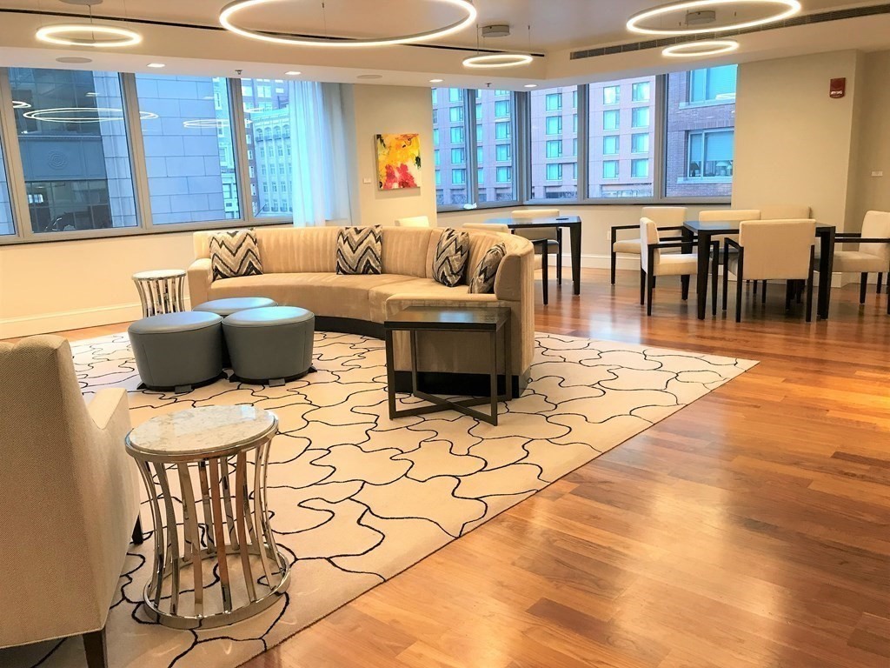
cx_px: 445
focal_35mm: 28
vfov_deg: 49.7
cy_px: 334
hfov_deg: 63.4
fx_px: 720
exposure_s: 1/30
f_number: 1.8
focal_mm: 3.99
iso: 25
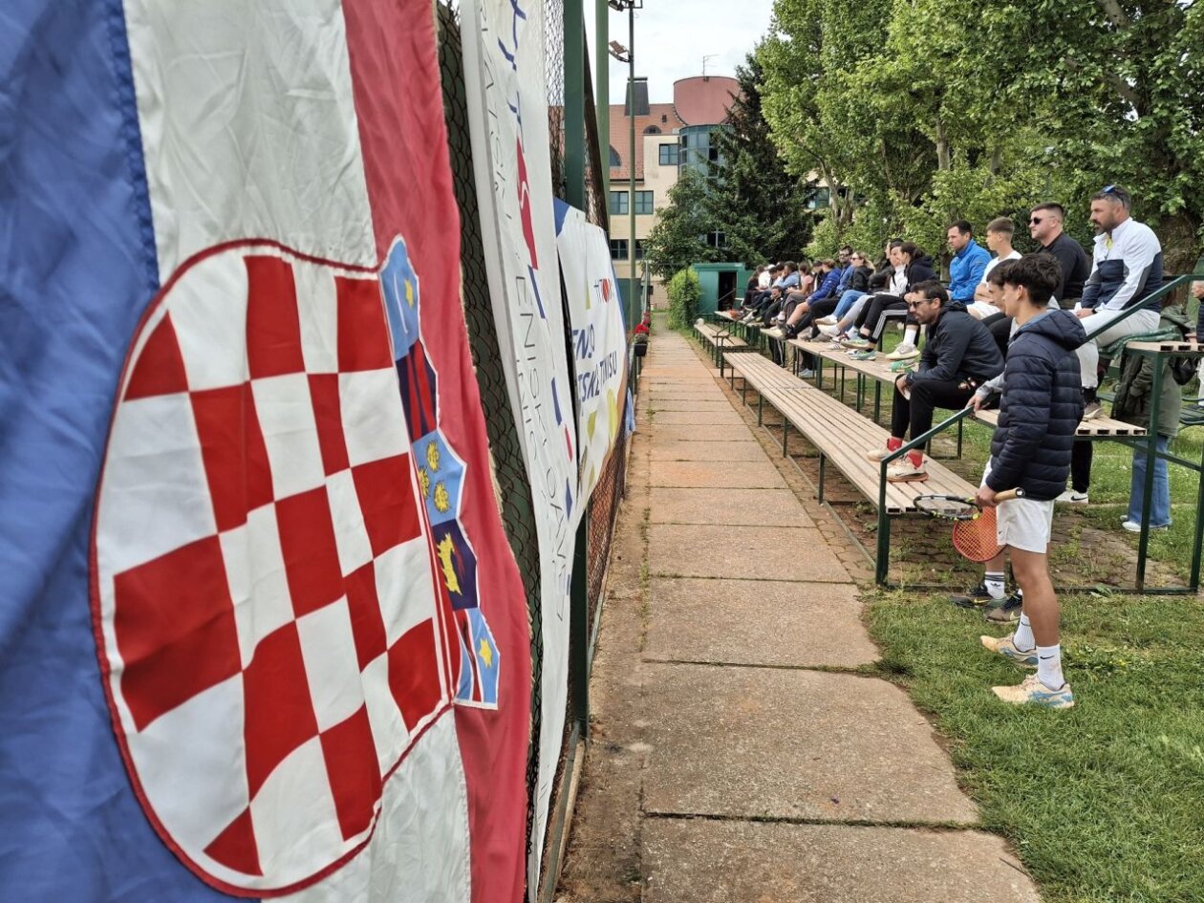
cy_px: 452
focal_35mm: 25
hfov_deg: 69.4
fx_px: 870
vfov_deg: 54.9
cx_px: 602
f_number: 1.8
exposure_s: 1/797
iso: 32
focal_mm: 4.69
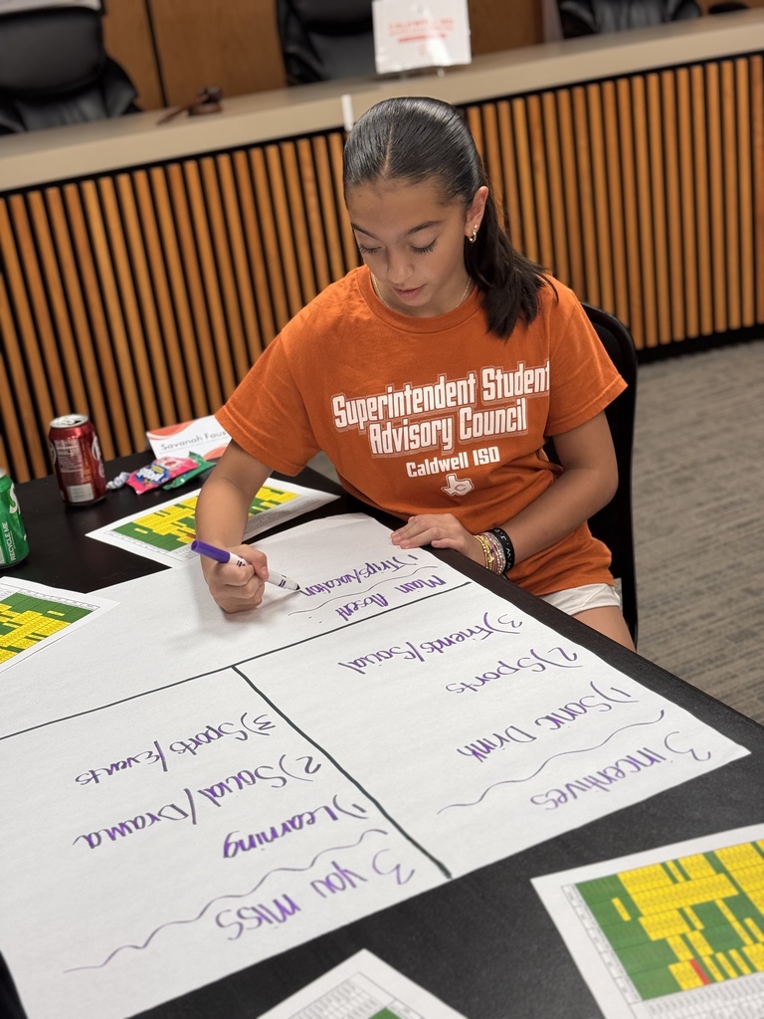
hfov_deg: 30.3
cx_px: 382
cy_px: 510
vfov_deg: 39.7
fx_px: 1413
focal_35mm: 48
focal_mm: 6.76
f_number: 1.78
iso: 100
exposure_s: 1/120
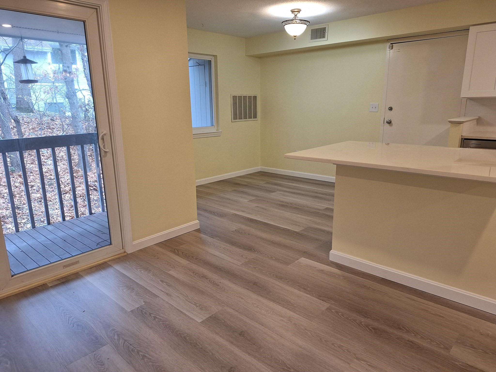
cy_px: 186
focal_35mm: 23
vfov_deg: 58.9
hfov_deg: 73.9
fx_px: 330
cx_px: 248
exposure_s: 1/40
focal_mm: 5.54
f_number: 1.8
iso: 100
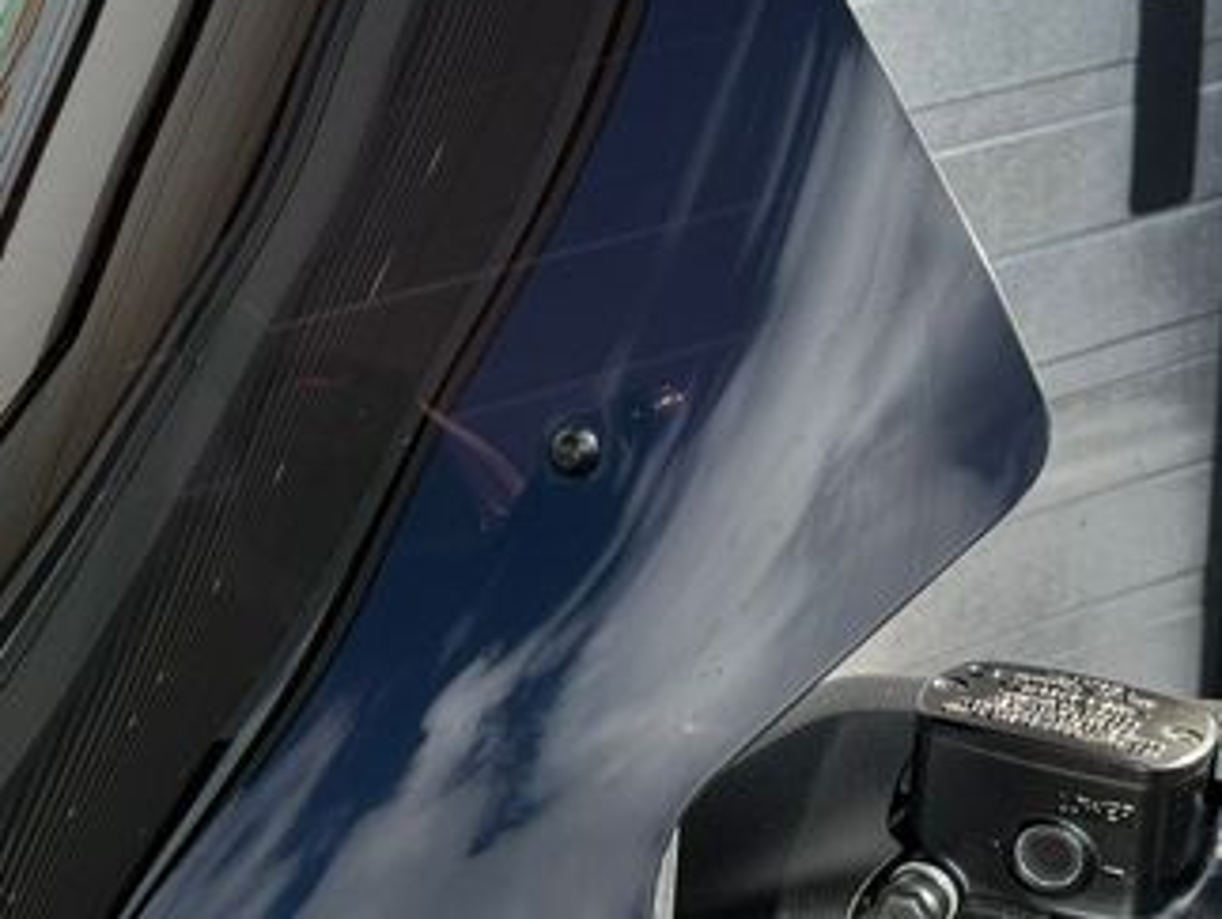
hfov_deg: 20.1
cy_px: 495
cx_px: 57
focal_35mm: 95
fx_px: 3357
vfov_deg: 15.6
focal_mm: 6.76
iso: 64
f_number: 1.78
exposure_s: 1/1642
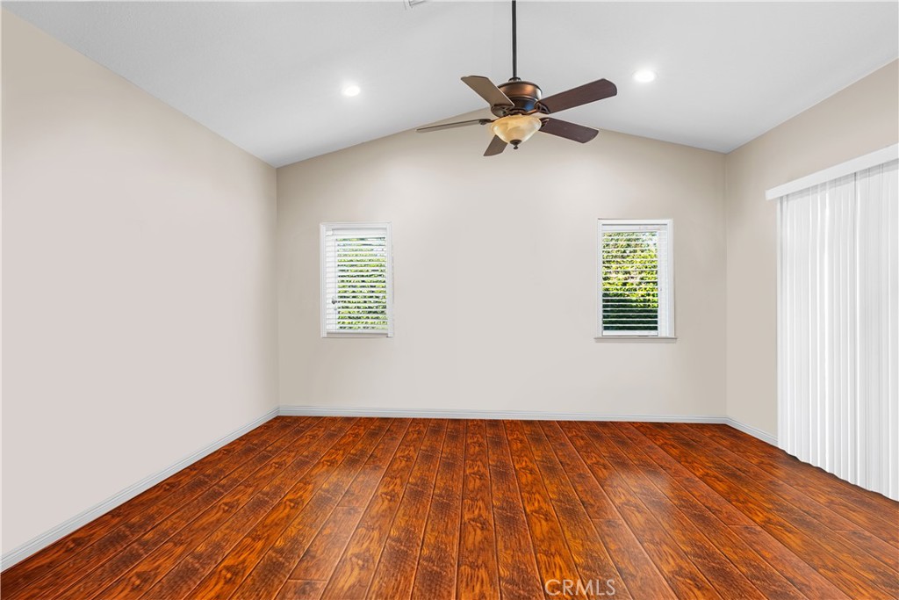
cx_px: 450
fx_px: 400
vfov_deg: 73.8
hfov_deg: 96.7
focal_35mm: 16
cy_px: 300
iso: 200
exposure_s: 1/1.25
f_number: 8
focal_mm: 16
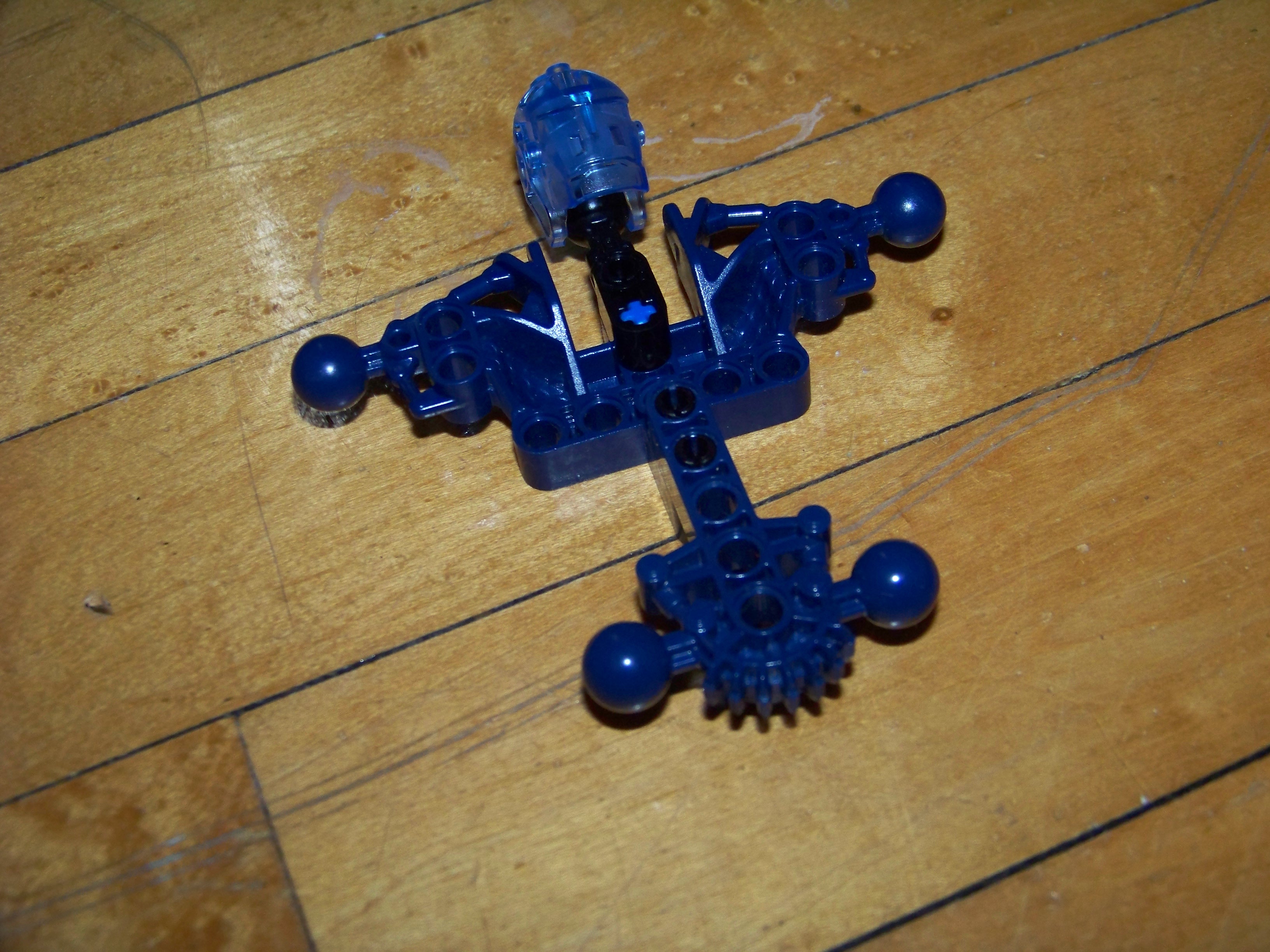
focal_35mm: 49
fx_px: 1798
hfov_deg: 38.9
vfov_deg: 29.7
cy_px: 476
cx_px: 635
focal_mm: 7.6
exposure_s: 1/30
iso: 200
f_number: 2.8
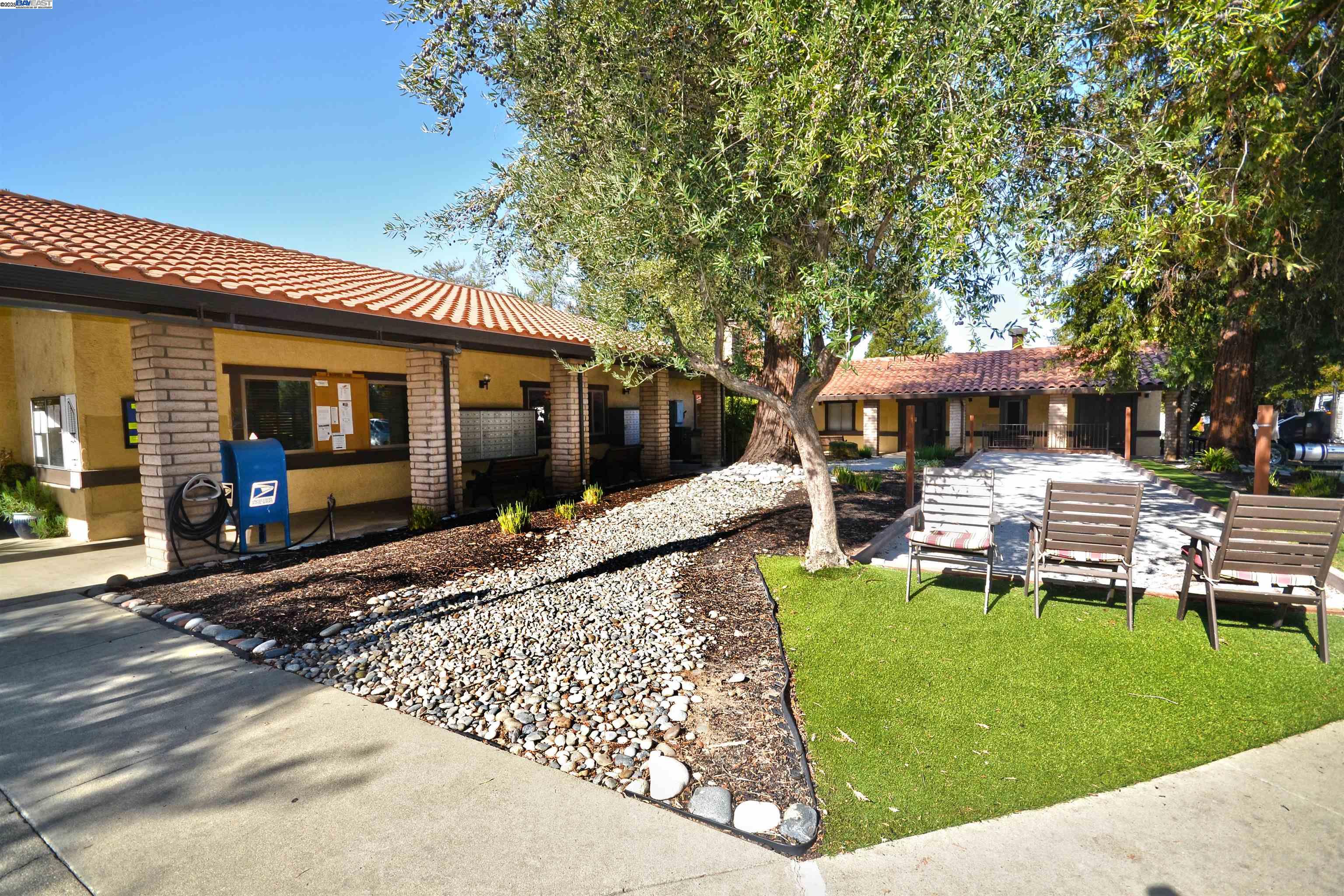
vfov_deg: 77.3
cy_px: 448
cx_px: 672
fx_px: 560
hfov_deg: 100.4
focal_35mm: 15
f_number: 7.1
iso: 200
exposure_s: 1/200
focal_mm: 10
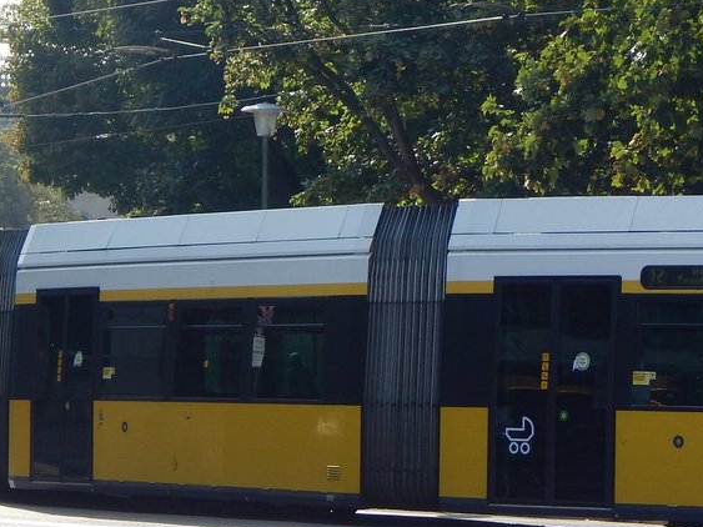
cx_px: 627
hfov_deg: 12.3
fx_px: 3249
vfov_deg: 9.3
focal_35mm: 160
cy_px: 245
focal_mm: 13.5
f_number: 4.2
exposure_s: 1/500
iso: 125
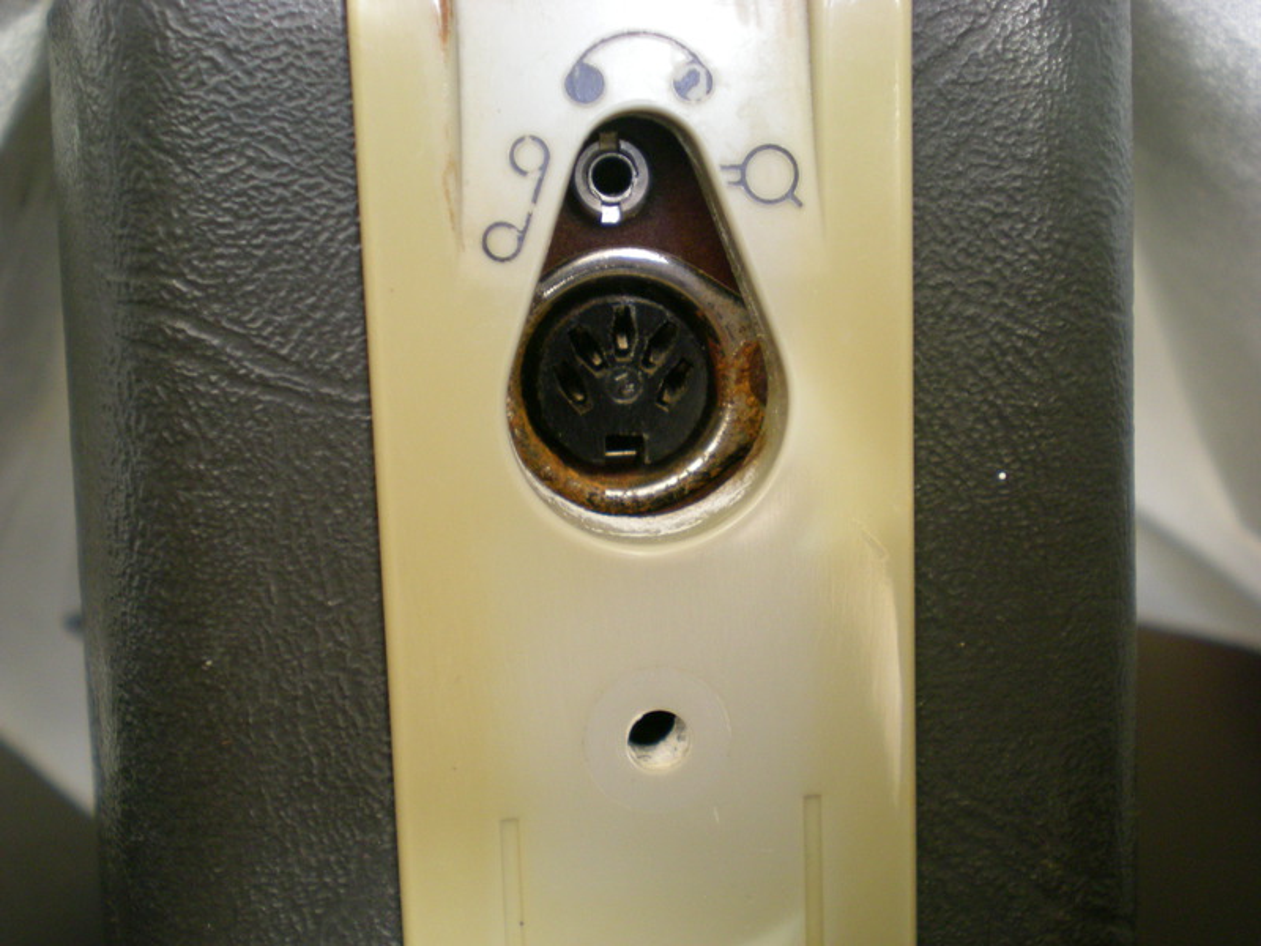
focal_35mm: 44
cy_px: 473
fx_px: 1603
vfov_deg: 32.9
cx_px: 630
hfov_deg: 42.9
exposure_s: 1/19.1
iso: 200
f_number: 3.5
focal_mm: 7.4
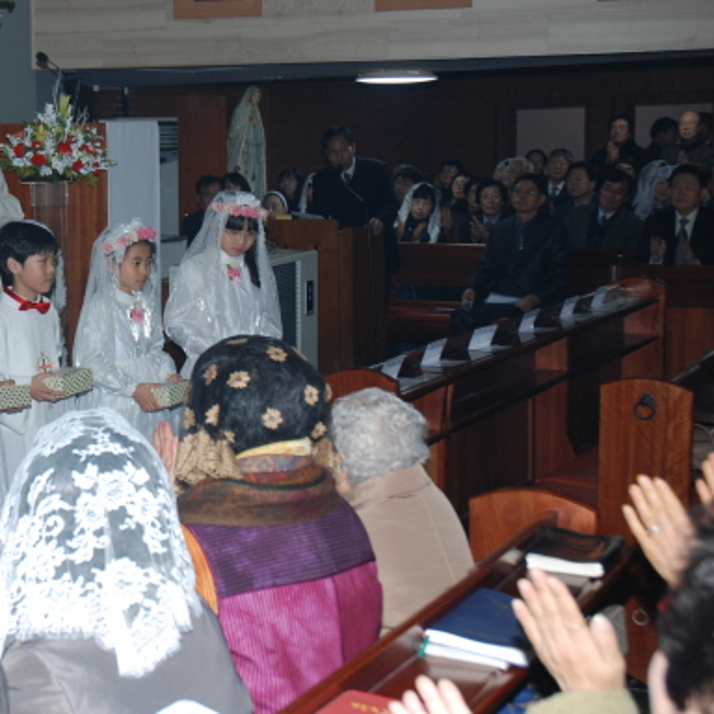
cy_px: 312
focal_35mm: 63
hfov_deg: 26.4
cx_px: 65
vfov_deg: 27.4
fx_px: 1465
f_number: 5.6
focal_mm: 27
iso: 200
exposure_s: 1/60
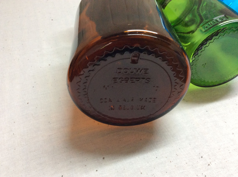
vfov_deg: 44.1
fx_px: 220
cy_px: 88
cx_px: 119
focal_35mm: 32
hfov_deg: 56.9
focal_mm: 3.3
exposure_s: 1/25
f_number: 2.4
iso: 160
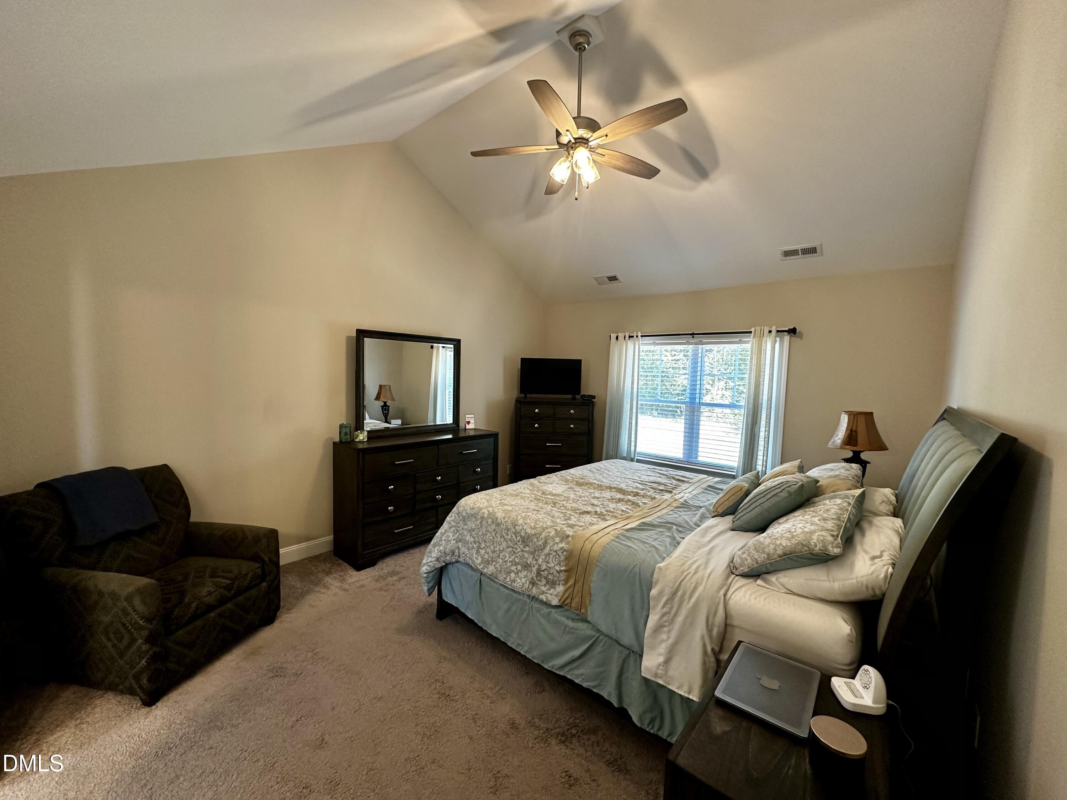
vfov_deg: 85.7
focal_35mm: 14
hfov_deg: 102.1
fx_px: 432
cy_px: 400
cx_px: 534
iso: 200
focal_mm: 2.22
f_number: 2.2
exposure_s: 1/60
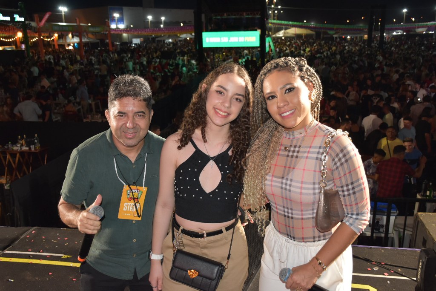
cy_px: 146
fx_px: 418
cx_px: 218
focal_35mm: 34
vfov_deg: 38.4
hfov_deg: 55.1
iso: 900
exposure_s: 1/60
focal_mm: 23
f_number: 3.8
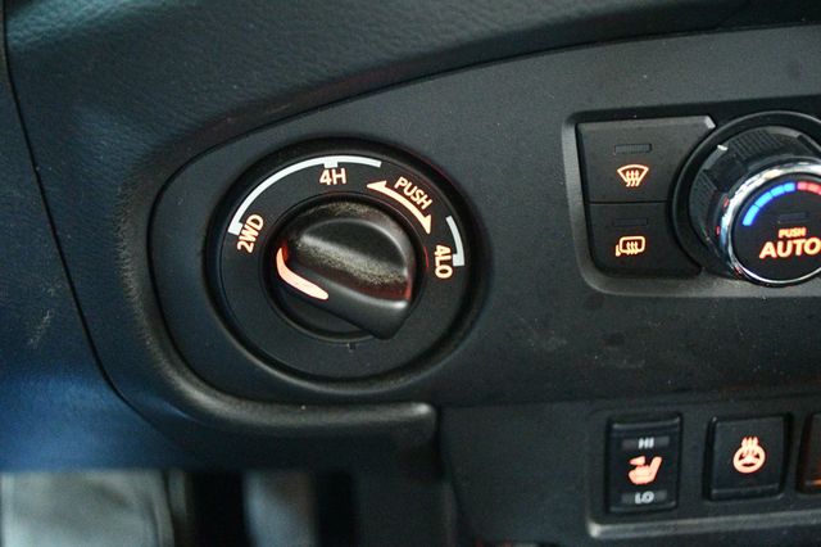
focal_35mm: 48
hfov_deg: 41.1
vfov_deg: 28.0
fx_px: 1094
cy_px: 274
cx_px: 410
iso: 12800
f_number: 4.8
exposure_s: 1/8
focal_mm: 32
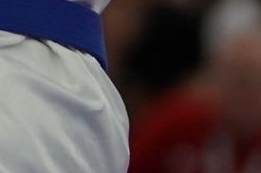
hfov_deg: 1.3
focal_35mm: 1647
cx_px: -167
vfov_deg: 0.8
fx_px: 11933
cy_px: -275
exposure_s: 1/1000
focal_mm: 155
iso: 800
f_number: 2.8
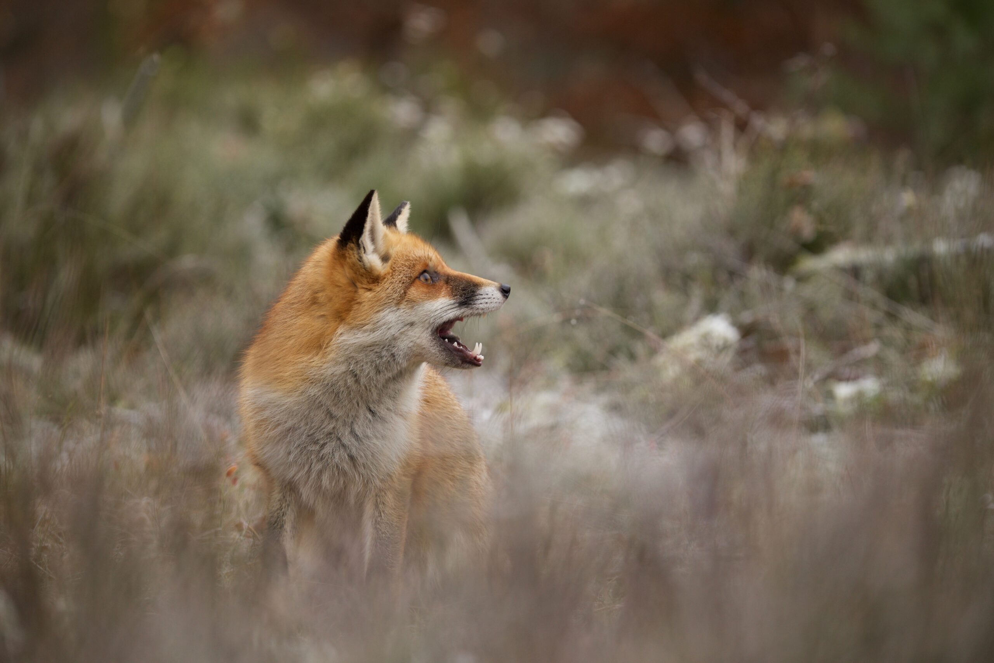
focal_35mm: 260
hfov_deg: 7.9
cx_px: 497
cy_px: 332
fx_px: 7181
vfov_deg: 5.3
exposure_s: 1/100
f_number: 5.6
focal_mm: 260
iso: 500
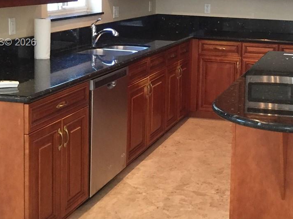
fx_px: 550
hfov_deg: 29.1
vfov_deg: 22.3
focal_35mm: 65
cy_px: 43
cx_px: 237
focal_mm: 4.15
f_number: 2.2
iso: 250
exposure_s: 1/30
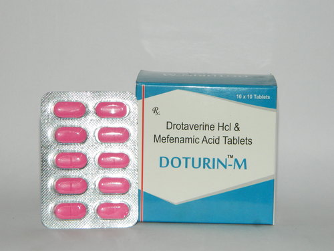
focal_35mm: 129
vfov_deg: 11.5
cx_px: 167
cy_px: 126
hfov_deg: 15.3
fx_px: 1245
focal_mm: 23.2
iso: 200
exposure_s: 1/60
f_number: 4.7
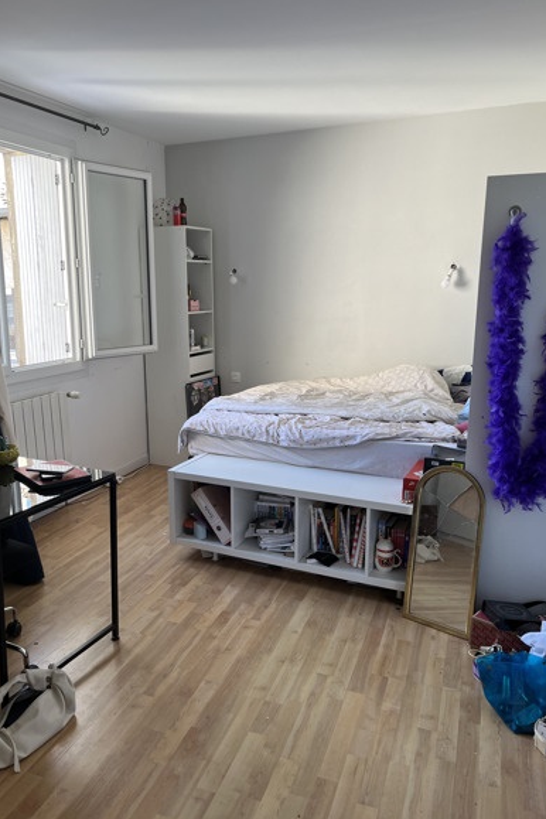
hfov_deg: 46.3
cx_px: 248
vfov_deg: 65.5
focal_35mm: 28
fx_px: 637
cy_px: 407
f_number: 1.6
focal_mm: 5.1
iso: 64
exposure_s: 1/122
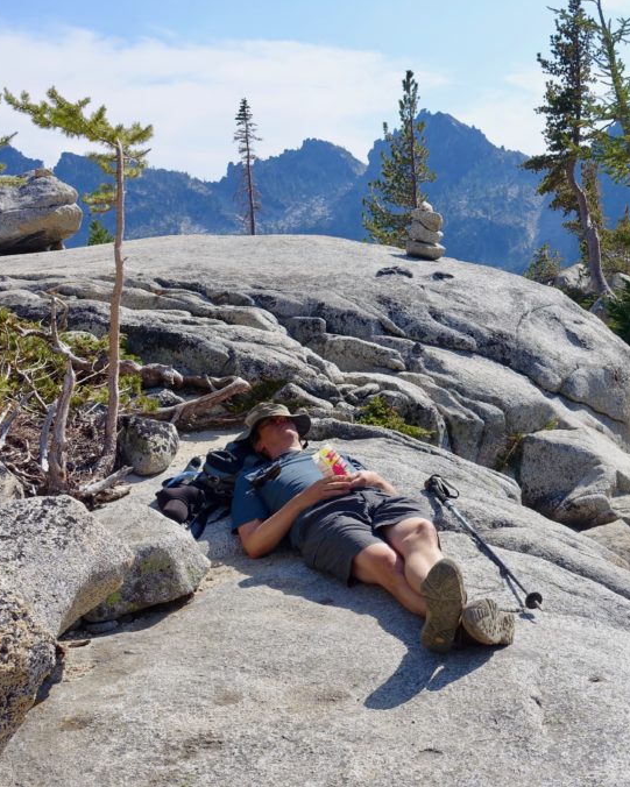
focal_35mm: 54
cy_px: 394
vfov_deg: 34.7
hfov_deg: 27.3
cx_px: 541
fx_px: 1258
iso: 125
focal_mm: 13.92
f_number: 5.6
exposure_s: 1/500
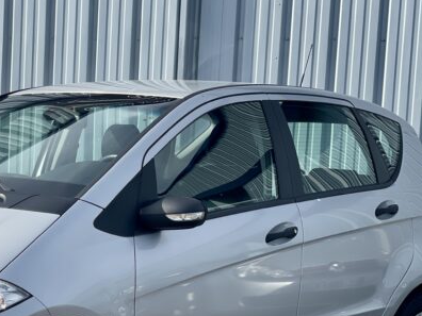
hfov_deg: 18.5
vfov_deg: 14.0
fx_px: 1280
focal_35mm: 105
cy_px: 248
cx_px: 75
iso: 32
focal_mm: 6
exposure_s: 1/1597
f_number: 2
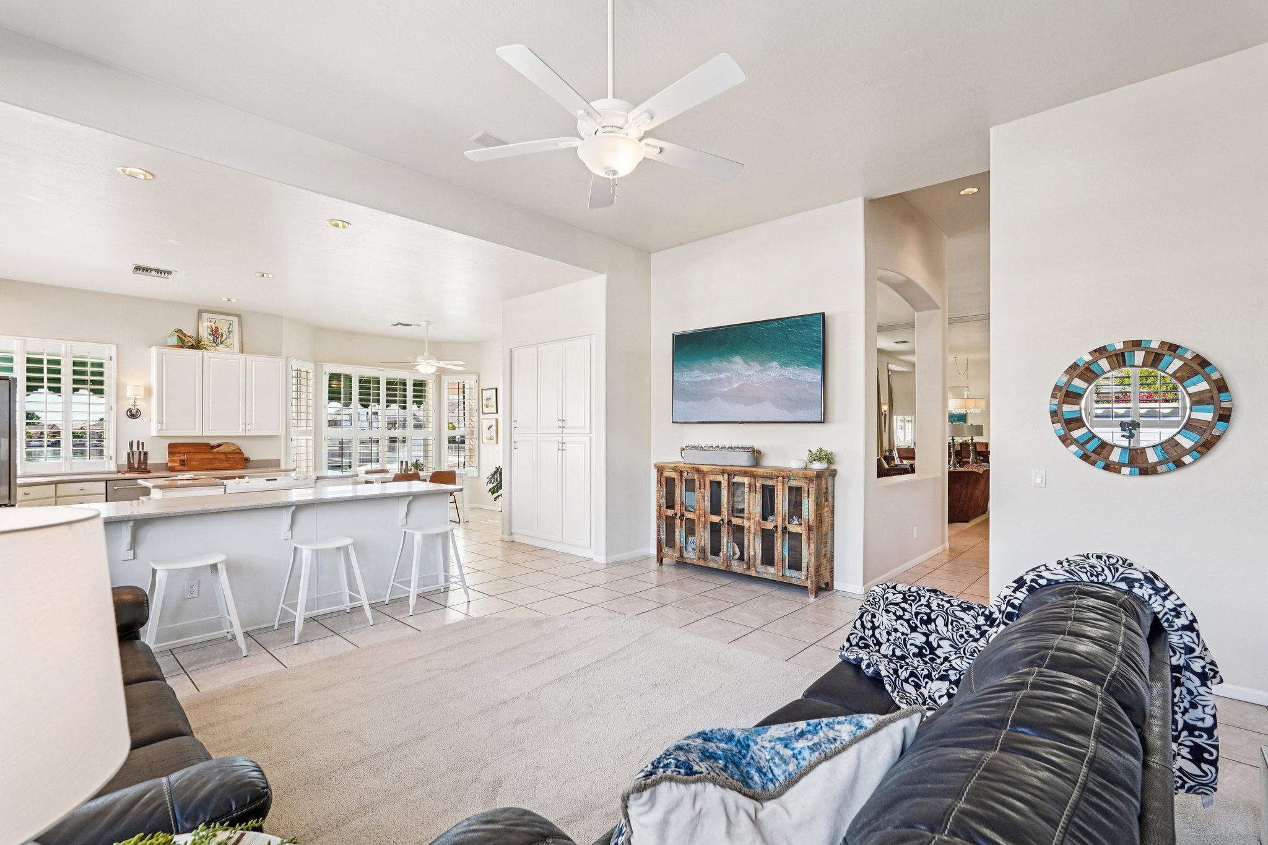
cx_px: 634
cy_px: 422
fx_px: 563
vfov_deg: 73.7
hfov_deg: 96.7
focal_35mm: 16
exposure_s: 1/40
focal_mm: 16
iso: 400
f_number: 8
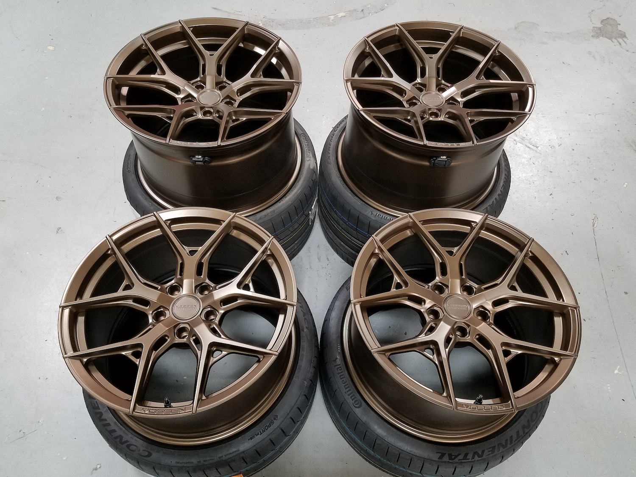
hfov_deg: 67.3
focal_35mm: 26
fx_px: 478
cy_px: 238
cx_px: 318
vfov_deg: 53.1
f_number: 1.7
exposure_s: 1/24
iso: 200
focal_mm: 4.2
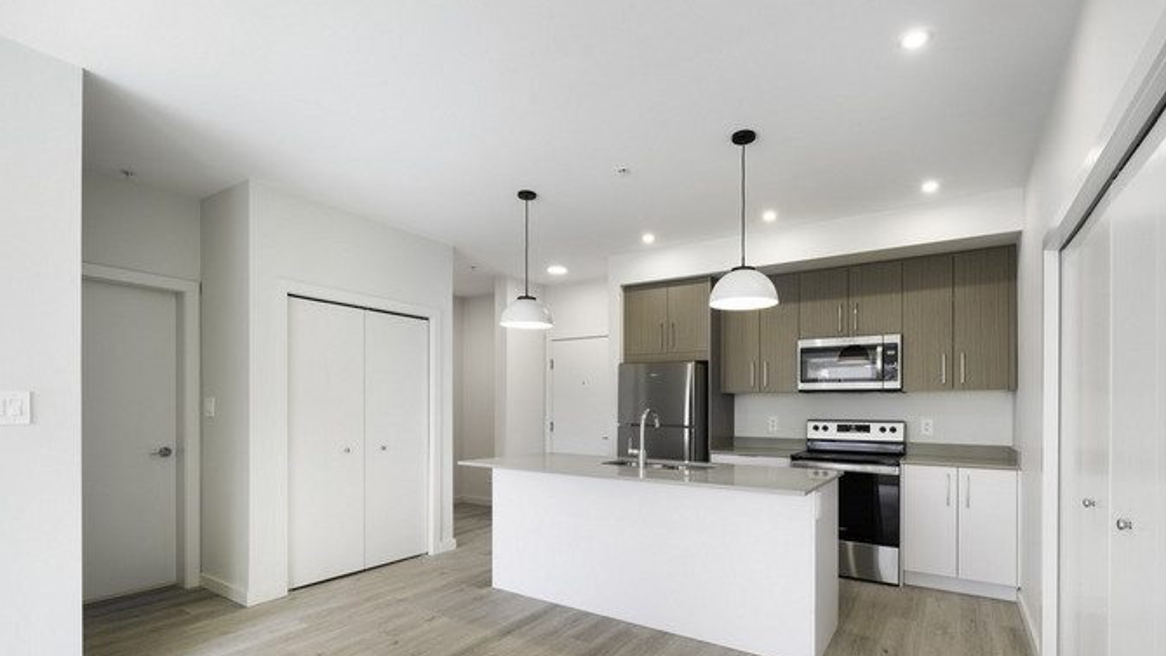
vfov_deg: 60.2
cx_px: 611
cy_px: 412
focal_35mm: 18
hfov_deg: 92.6
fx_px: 557
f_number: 11
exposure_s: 1/3
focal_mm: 15
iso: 100
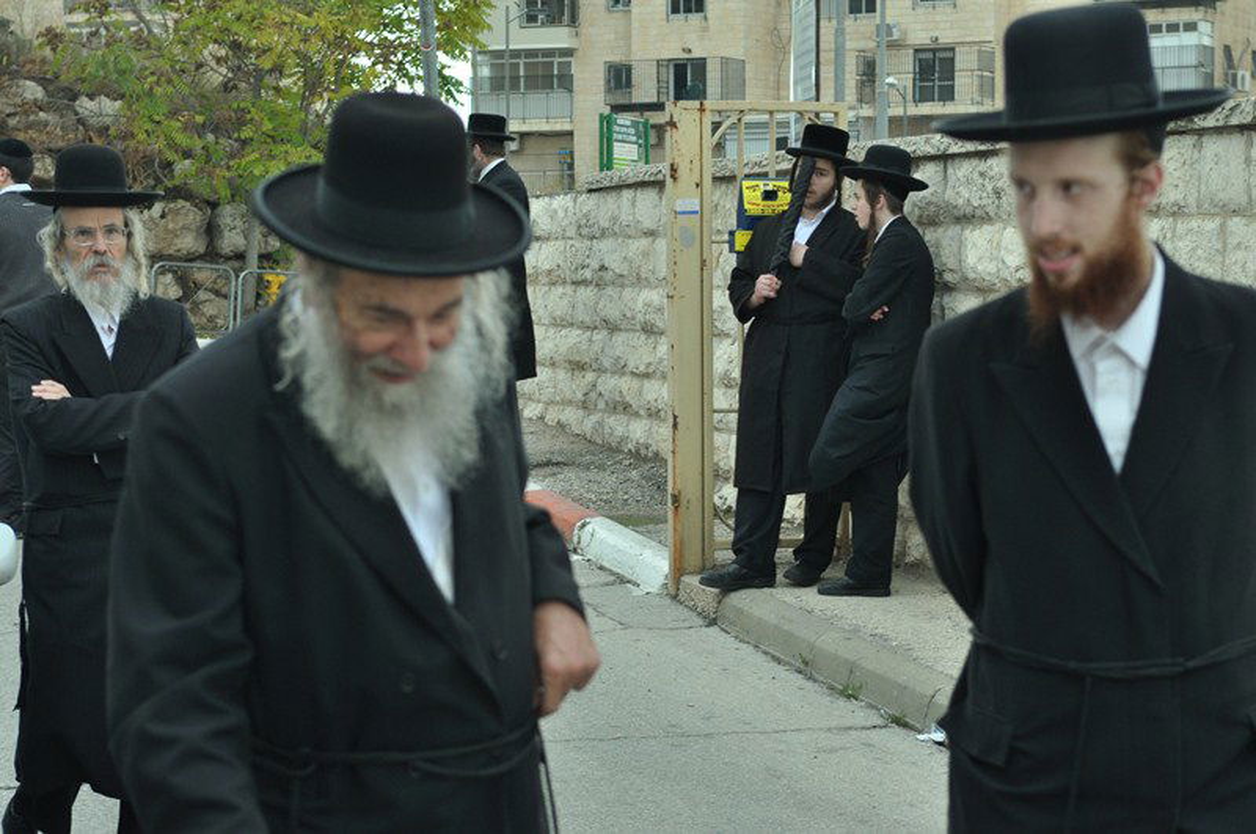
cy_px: 417
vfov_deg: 16.5
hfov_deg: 24.7
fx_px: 2874
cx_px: 628
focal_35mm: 82
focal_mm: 55
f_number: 5.6
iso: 400
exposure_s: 1/160
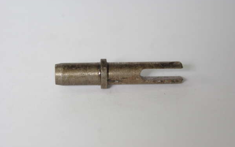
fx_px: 788
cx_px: 118
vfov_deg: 10.6
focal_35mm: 123
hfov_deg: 17.0
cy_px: 76
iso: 800
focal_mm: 80
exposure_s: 1/30
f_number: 8
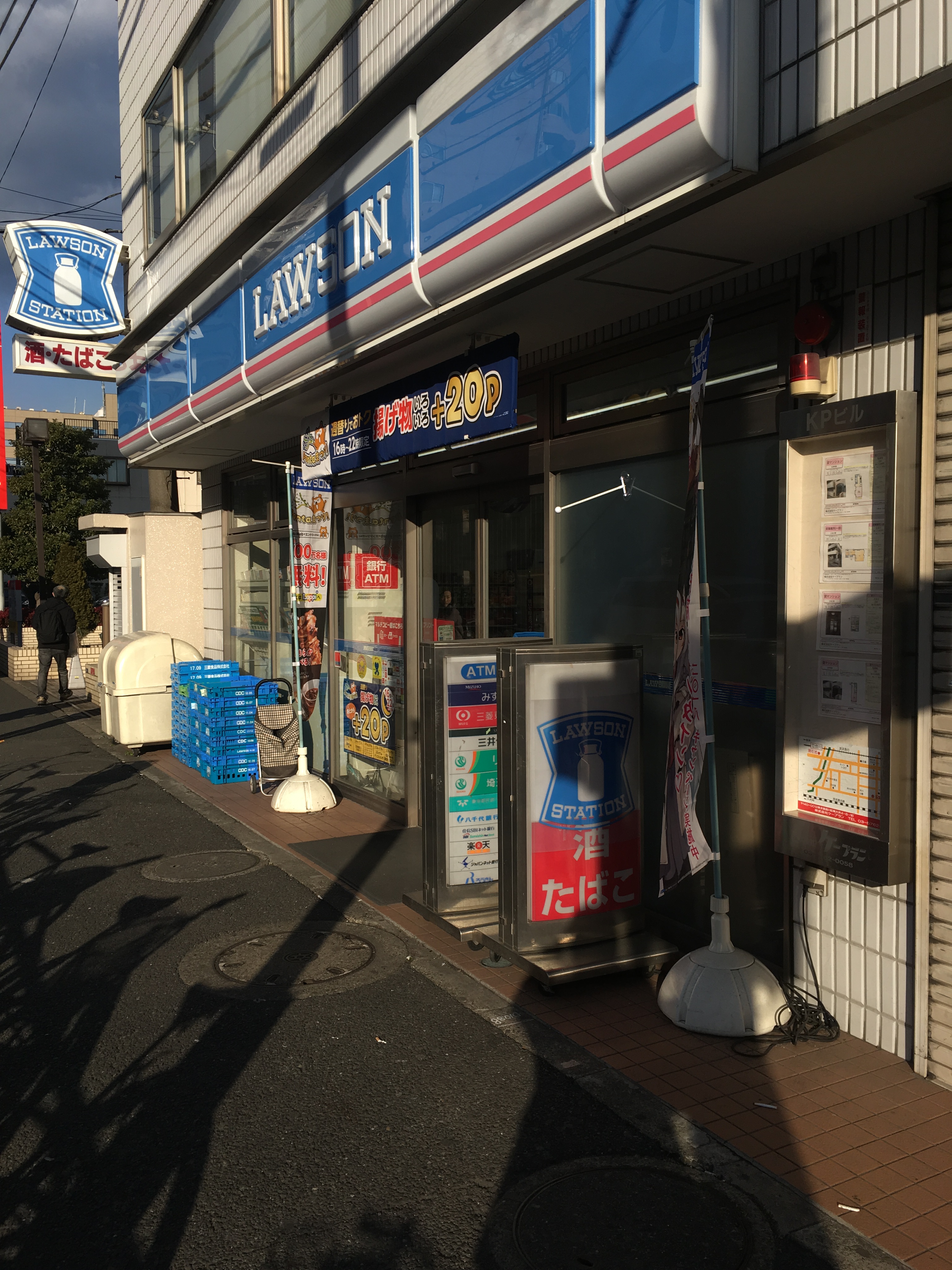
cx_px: 476
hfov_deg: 48.2
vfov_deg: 61.7
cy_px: 635
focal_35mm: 29
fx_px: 1063
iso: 25
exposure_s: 1/1282
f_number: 2.2
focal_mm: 4.15
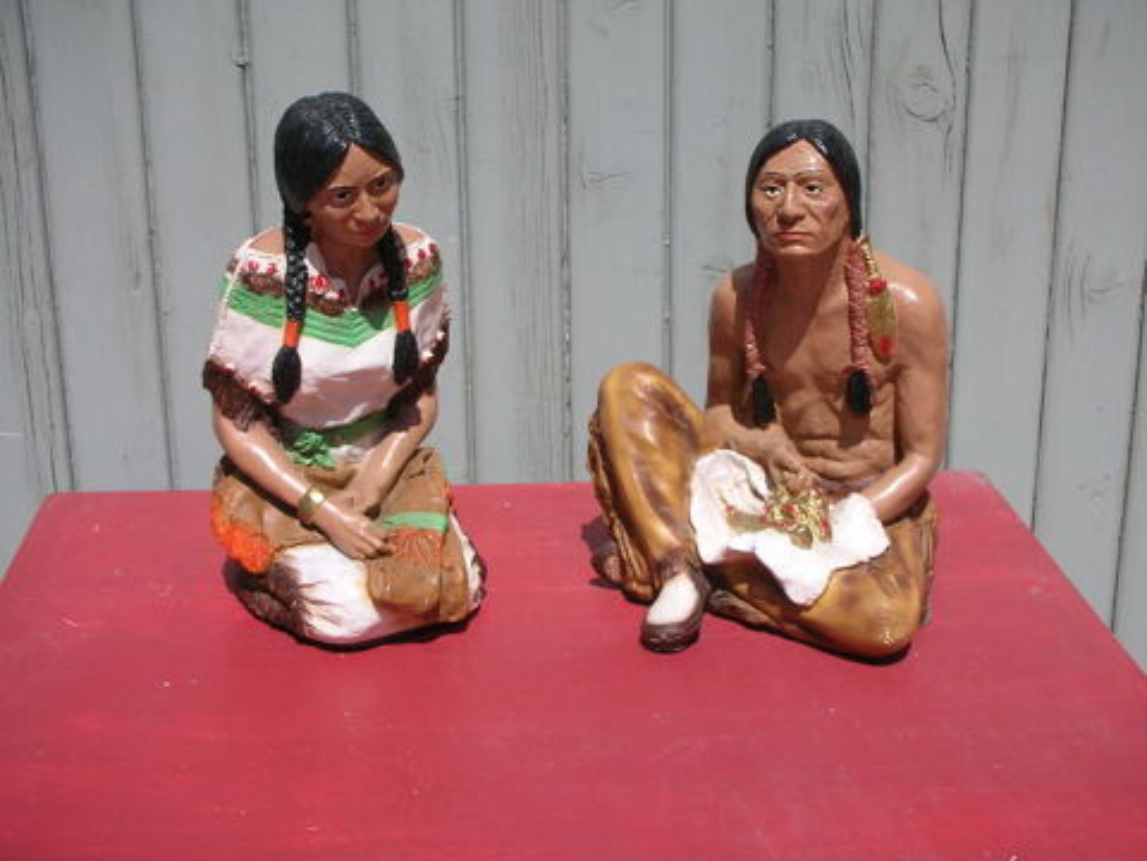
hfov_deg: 36.2
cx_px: 574
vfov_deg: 27.5
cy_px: 430
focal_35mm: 53
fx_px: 1756
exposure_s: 1/122
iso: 50
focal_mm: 8.8
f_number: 10.5
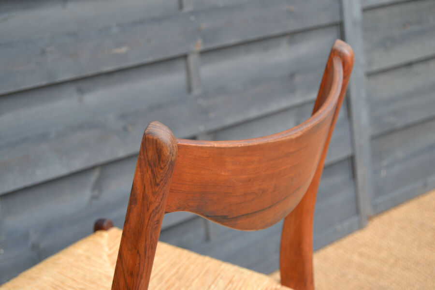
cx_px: 218
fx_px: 997
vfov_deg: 16.6
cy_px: 145
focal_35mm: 82
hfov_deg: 24.6
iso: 125
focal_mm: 55
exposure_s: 1/125
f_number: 5.6
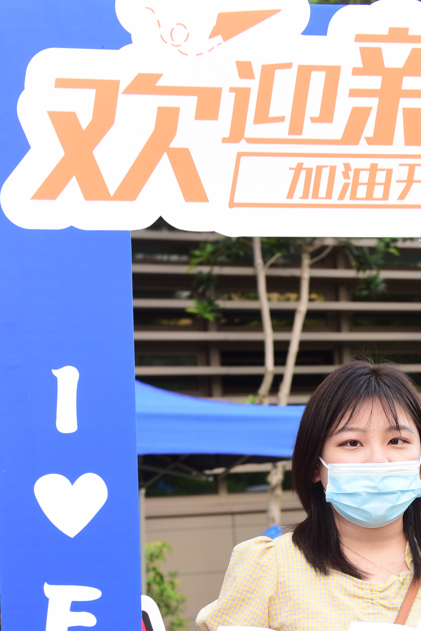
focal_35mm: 93
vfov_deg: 21.3
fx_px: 1631
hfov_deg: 14.6
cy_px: 589
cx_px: 382
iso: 200
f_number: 5
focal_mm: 45
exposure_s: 1/80
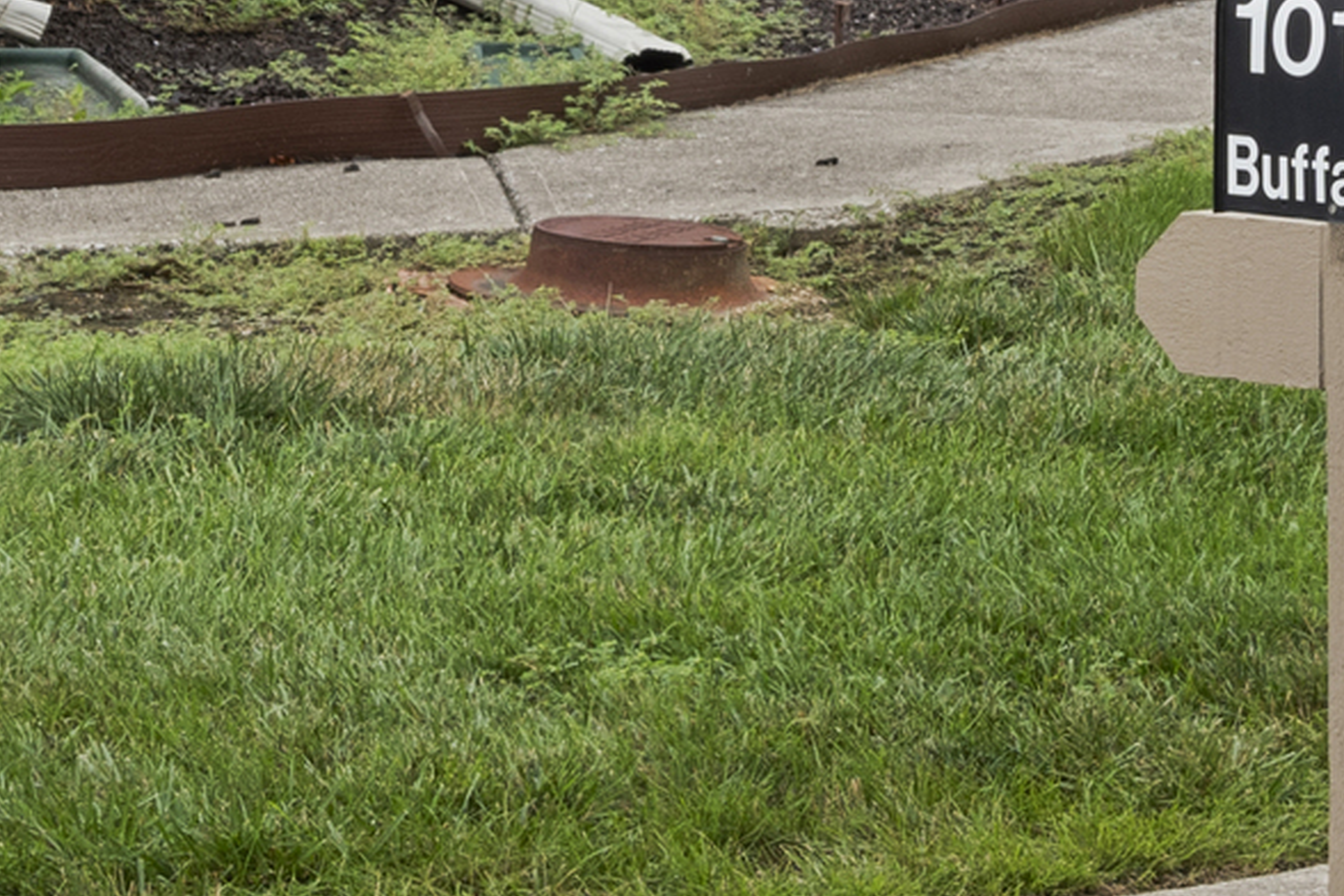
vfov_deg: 4.5
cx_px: -16
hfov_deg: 6.8
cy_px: -625
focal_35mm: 303
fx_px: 11311
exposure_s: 1/125
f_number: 11
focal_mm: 58
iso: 250
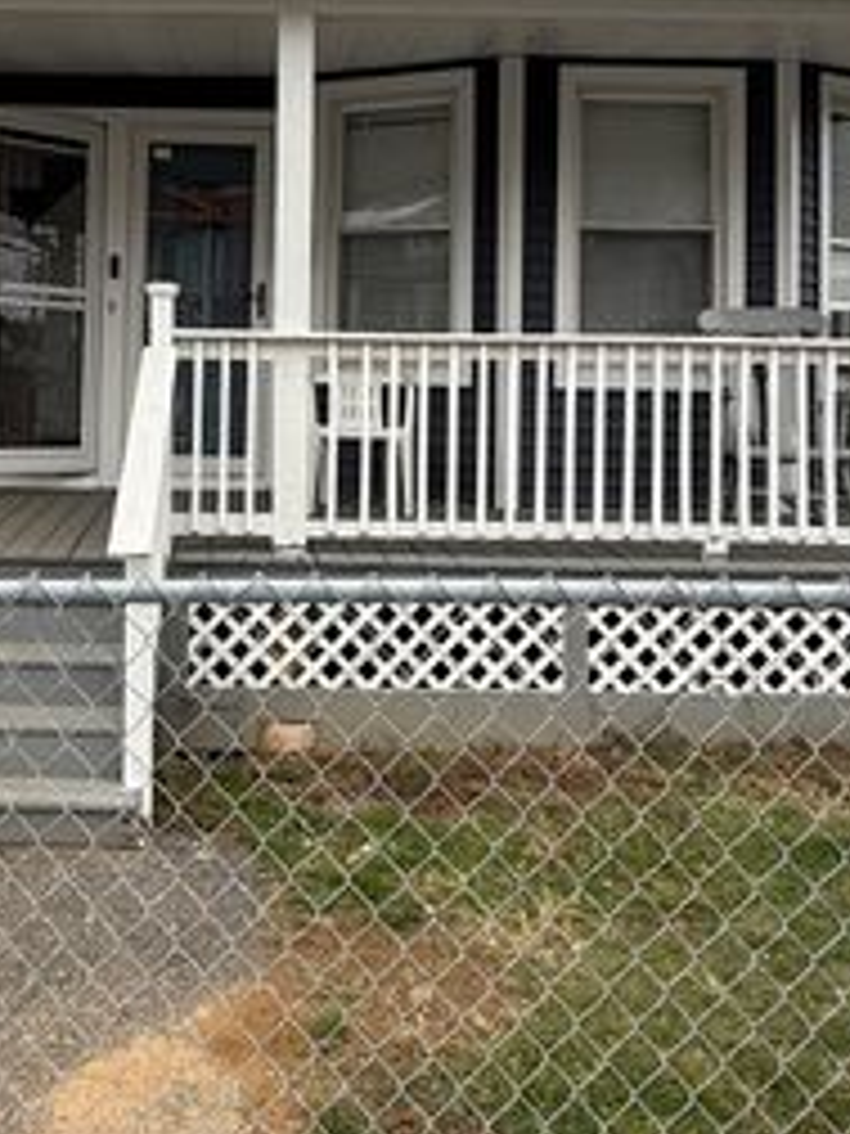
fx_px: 1211
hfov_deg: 38.0
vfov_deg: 49.3
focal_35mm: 37
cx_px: 243
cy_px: 376
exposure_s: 1/357
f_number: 2.2
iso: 50
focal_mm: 2.22
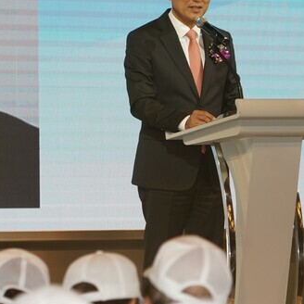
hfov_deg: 4.4
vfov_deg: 4.4
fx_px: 3954
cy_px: 162
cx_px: 190
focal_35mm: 398
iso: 640
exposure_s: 1/161
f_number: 6.3
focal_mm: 160
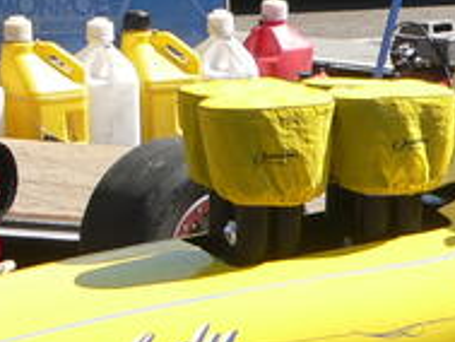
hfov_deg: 9.7
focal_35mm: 201
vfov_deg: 7.4
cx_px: 506
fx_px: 2644
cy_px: 319
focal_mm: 7.9
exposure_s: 1/1000
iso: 100
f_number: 2.8
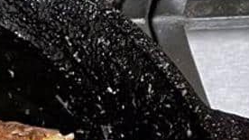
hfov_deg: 15.5
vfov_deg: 9.4
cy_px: 241
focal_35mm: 123
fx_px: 812
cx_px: -164
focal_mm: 4.2
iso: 400
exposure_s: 1/50
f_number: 1.6
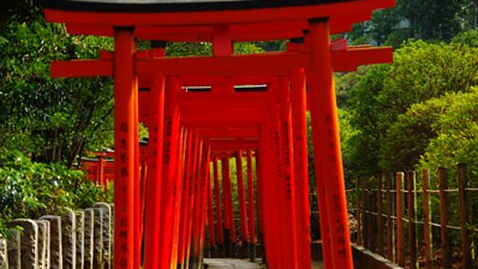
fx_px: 1762
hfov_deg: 15.4
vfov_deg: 8.7
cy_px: 151
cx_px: 239
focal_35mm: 139
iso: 100
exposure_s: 1/125
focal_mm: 88
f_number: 5.6
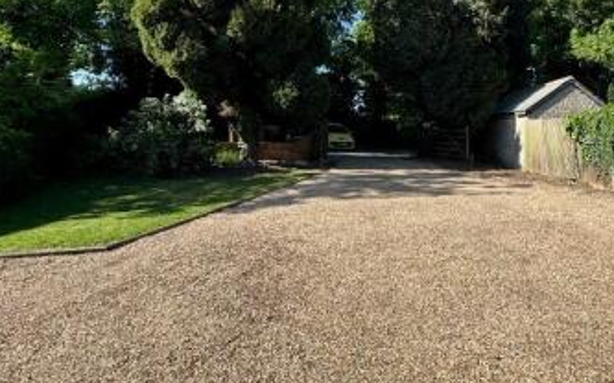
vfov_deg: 46.8
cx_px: 381
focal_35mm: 26
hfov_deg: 69.4
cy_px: 128
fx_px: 435
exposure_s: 1/868
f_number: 2.2
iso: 40
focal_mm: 2.22
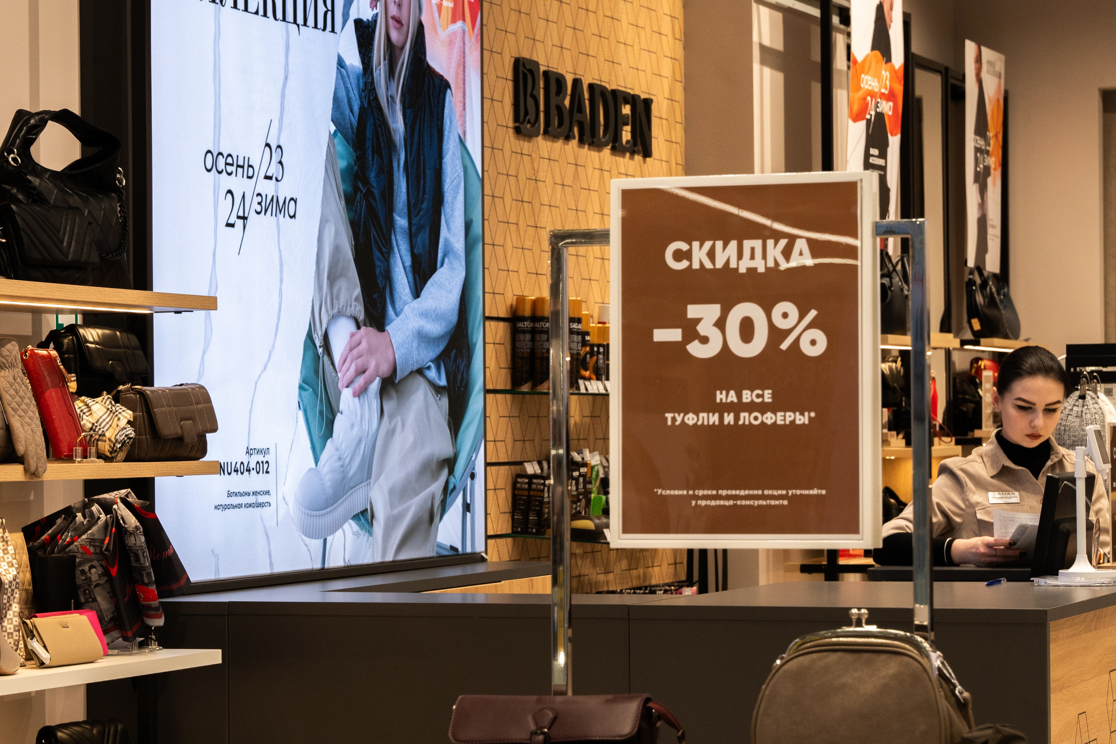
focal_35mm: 112
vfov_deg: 12.2
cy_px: 372
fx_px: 3472
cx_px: 558
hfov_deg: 18.3
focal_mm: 75
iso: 1250
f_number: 8
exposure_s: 1/160
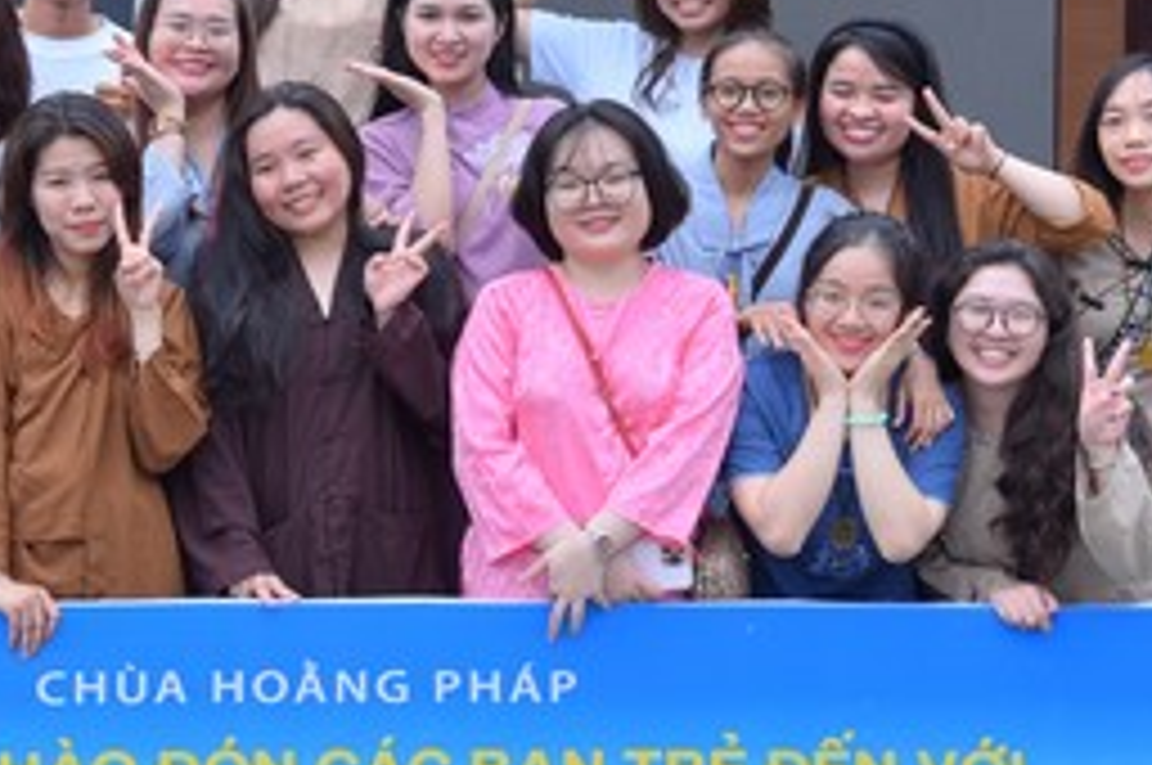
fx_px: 3899
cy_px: 182
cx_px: 194
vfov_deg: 11.2
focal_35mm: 122
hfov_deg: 16.7
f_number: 6.3
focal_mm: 48
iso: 100
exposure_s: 1/250
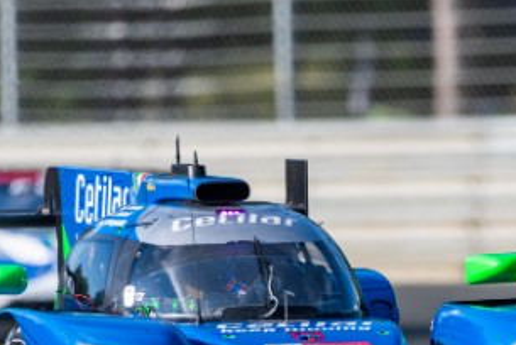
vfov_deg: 1.4
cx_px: 166
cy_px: 336
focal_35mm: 984
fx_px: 14117
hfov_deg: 2.1
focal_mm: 500
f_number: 4
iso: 320
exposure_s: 1/3200
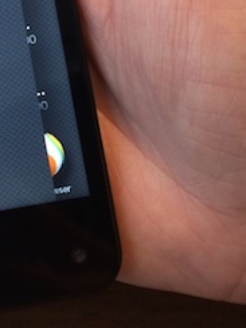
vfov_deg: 22.9
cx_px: -59
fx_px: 777
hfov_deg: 17.1
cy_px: 2
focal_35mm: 82
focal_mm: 4.12
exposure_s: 1/30
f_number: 2.2
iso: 125
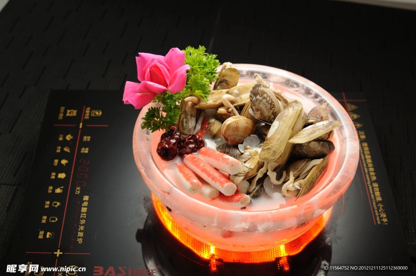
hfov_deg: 39.6
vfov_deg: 26.9
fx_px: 577
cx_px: 208
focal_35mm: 50
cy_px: 138
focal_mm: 50
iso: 200
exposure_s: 1/20
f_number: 9
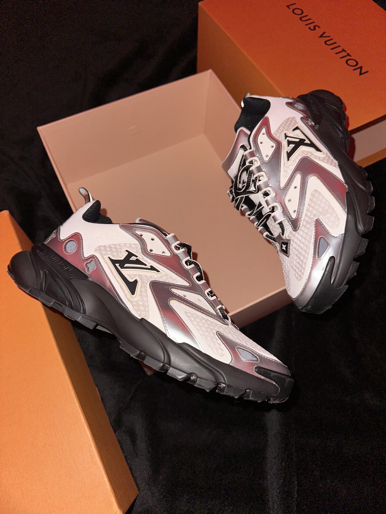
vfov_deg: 71.6
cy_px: 257
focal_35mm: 24
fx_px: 357
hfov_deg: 56.8
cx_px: 193
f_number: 1.78
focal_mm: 6.86
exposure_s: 1/4
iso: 50
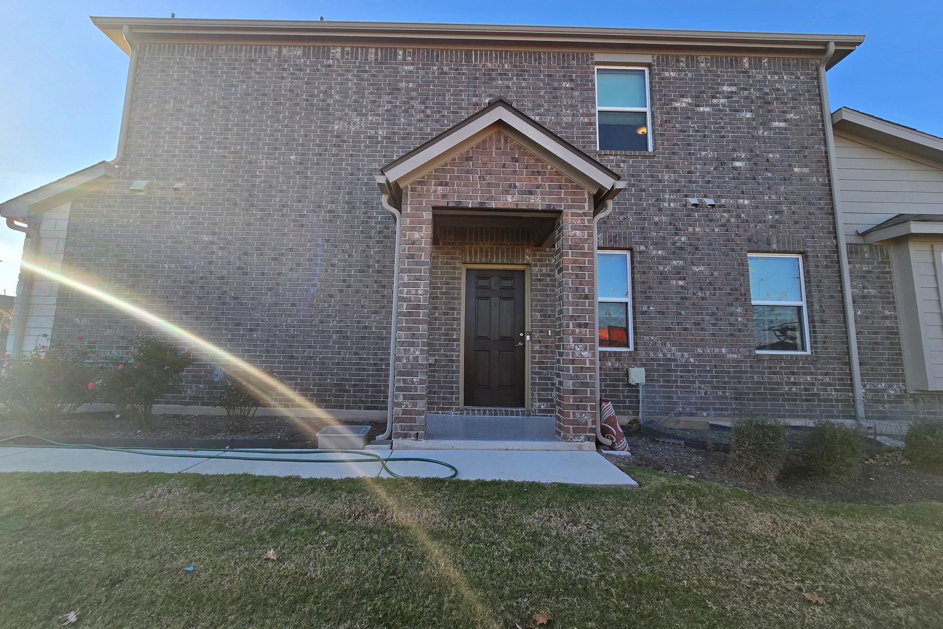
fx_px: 367
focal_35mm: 14
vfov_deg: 81.2
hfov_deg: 104.2
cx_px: 460
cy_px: 307
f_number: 2.2
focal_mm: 2.2
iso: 50
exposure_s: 1/832
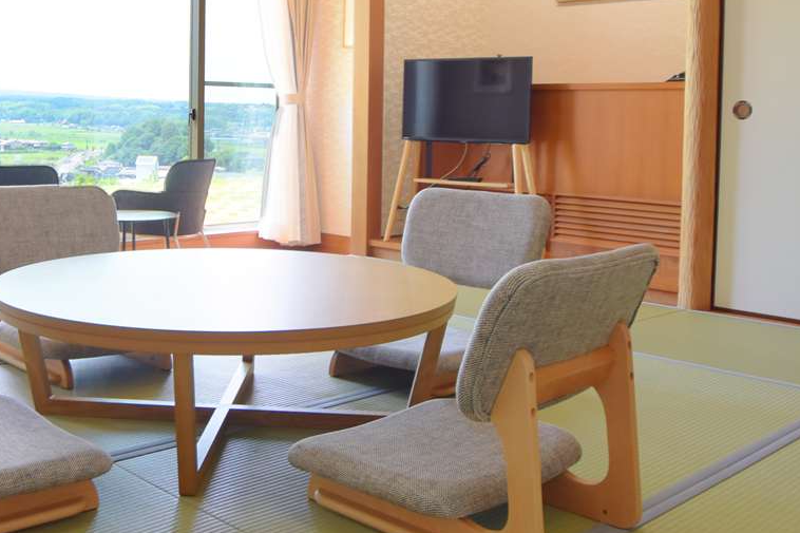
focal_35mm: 39
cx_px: 259
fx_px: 871
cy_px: 149
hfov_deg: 48.4
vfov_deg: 33.5
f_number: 4.5
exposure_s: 1/50
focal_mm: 11
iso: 640
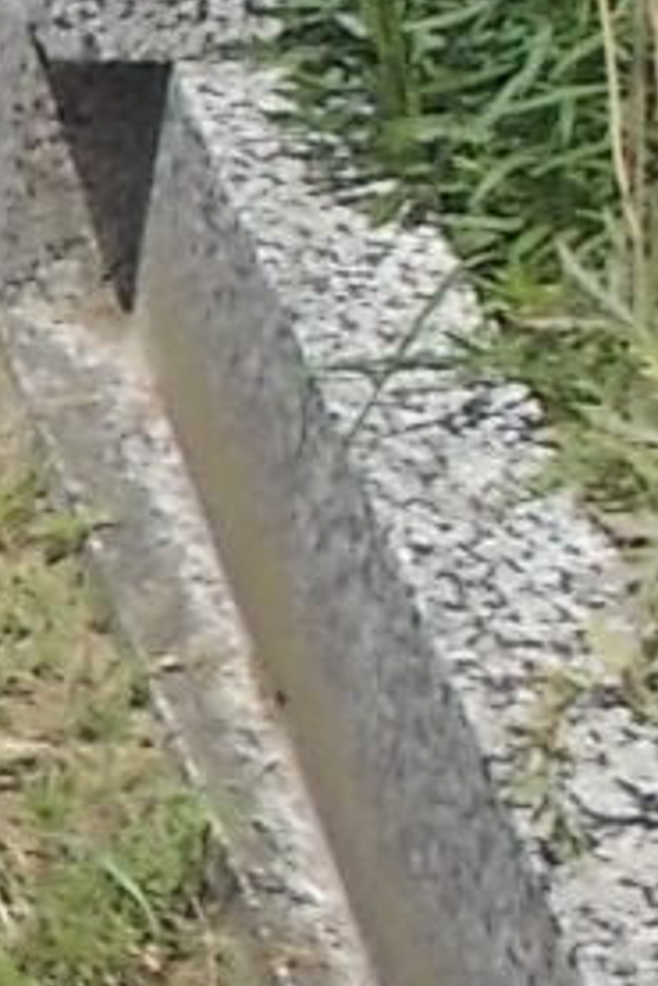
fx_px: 4271
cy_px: 206
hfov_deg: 7.6
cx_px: -1387
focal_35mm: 156
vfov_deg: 13.1
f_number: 8
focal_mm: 4.6
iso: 80
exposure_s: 1/160
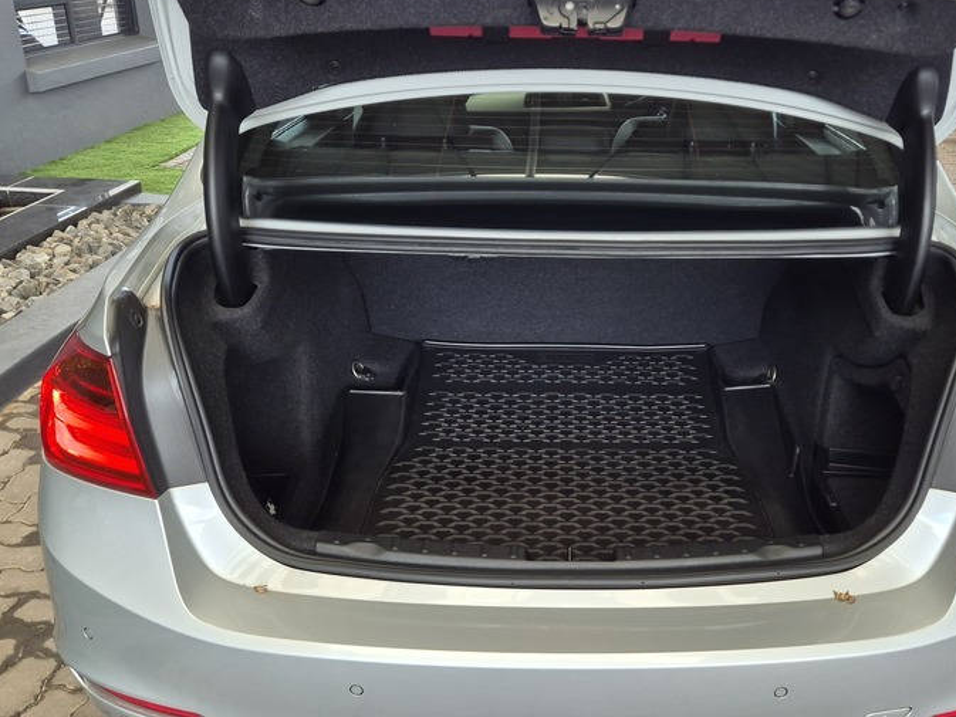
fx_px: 967
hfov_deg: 52.2
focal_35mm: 35
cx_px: 580
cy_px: 376
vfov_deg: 40.7
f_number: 1.8
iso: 80
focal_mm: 5.4
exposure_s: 1/180
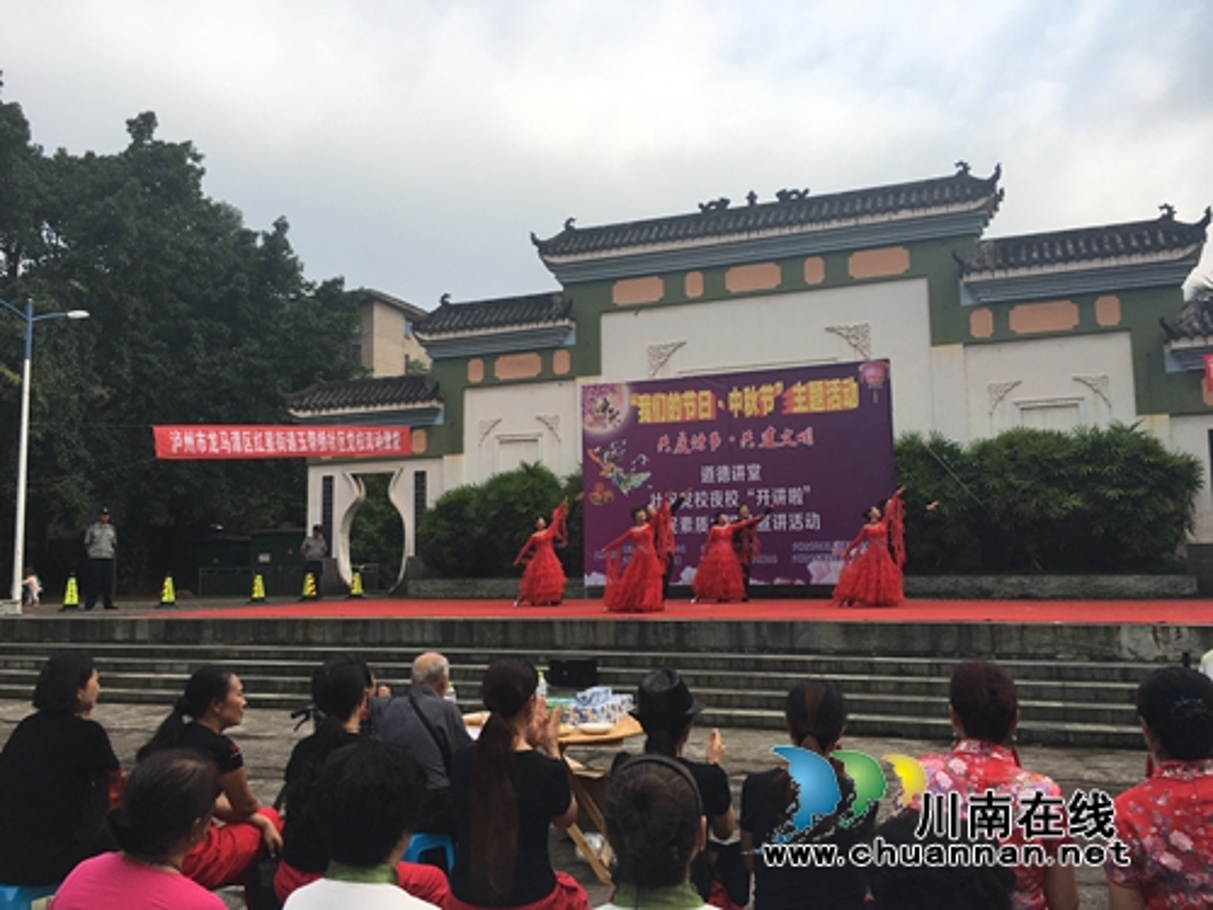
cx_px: 606
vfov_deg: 48.2
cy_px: 455
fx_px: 1016
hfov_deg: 61.7
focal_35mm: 29
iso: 25
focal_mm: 4.15
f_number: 2.2
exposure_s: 1/864
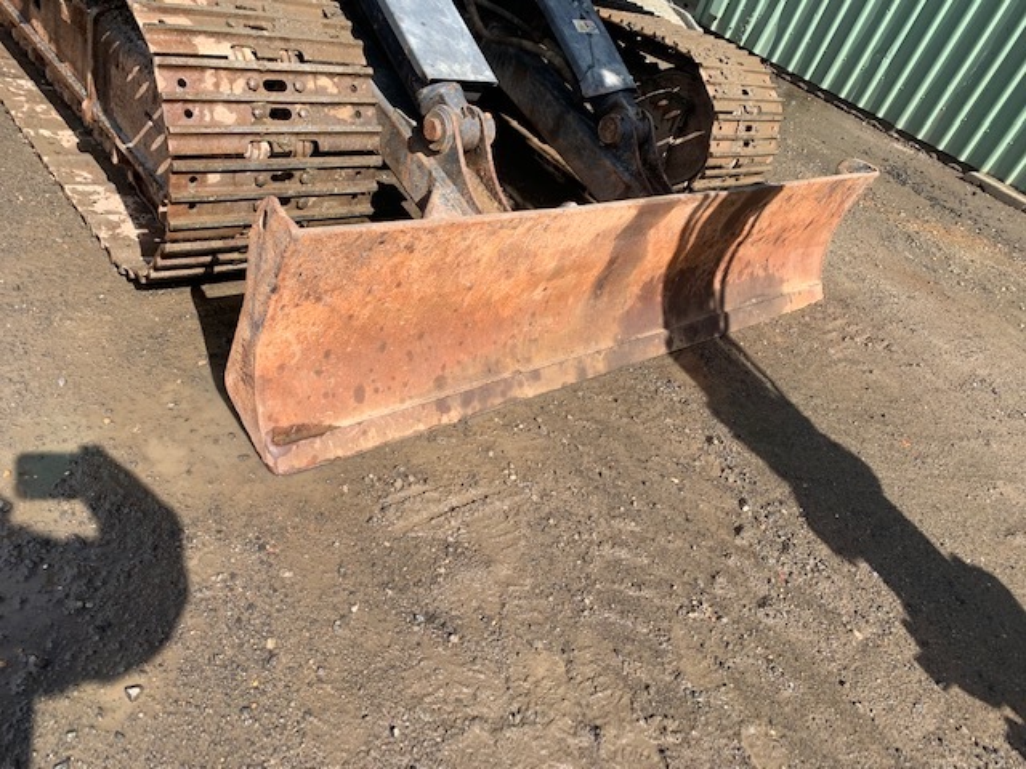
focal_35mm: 26
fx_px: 771
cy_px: 384
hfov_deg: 67.3
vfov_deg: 53.1
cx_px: 513
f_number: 1.8
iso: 25
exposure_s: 1/1149
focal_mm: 4.25
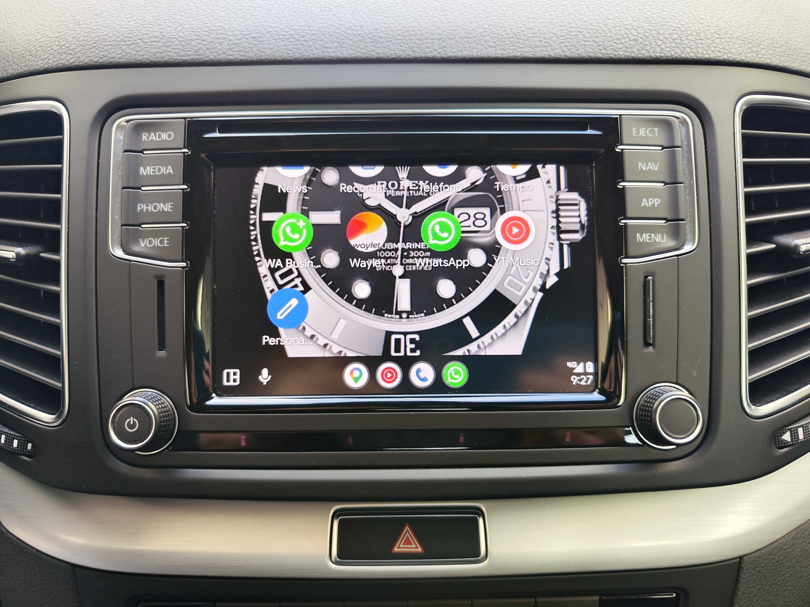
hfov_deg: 73.9
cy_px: 304
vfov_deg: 58.9
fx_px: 538
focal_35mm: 23
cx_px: 405
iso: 208
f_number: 1.69
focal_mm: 7.01
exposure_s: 1/100
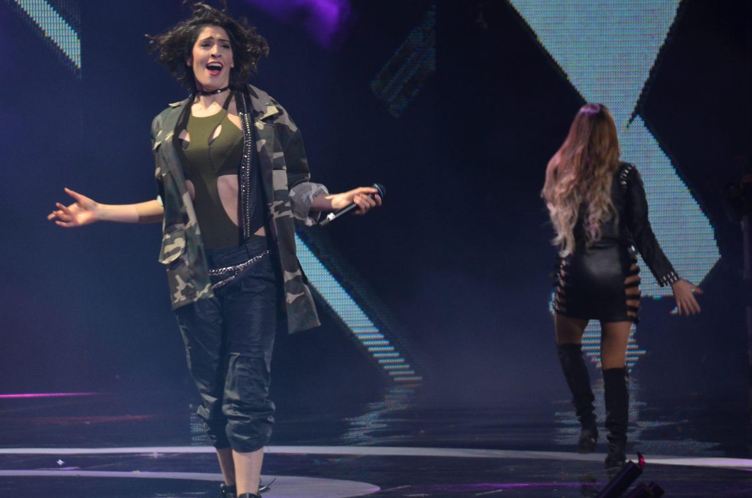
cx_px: 237
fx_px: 6857
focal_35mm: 329
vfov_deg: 4.2
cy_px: 294
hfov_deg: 6.3
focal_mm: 160
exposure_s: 1/125
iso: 800
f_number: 5.3
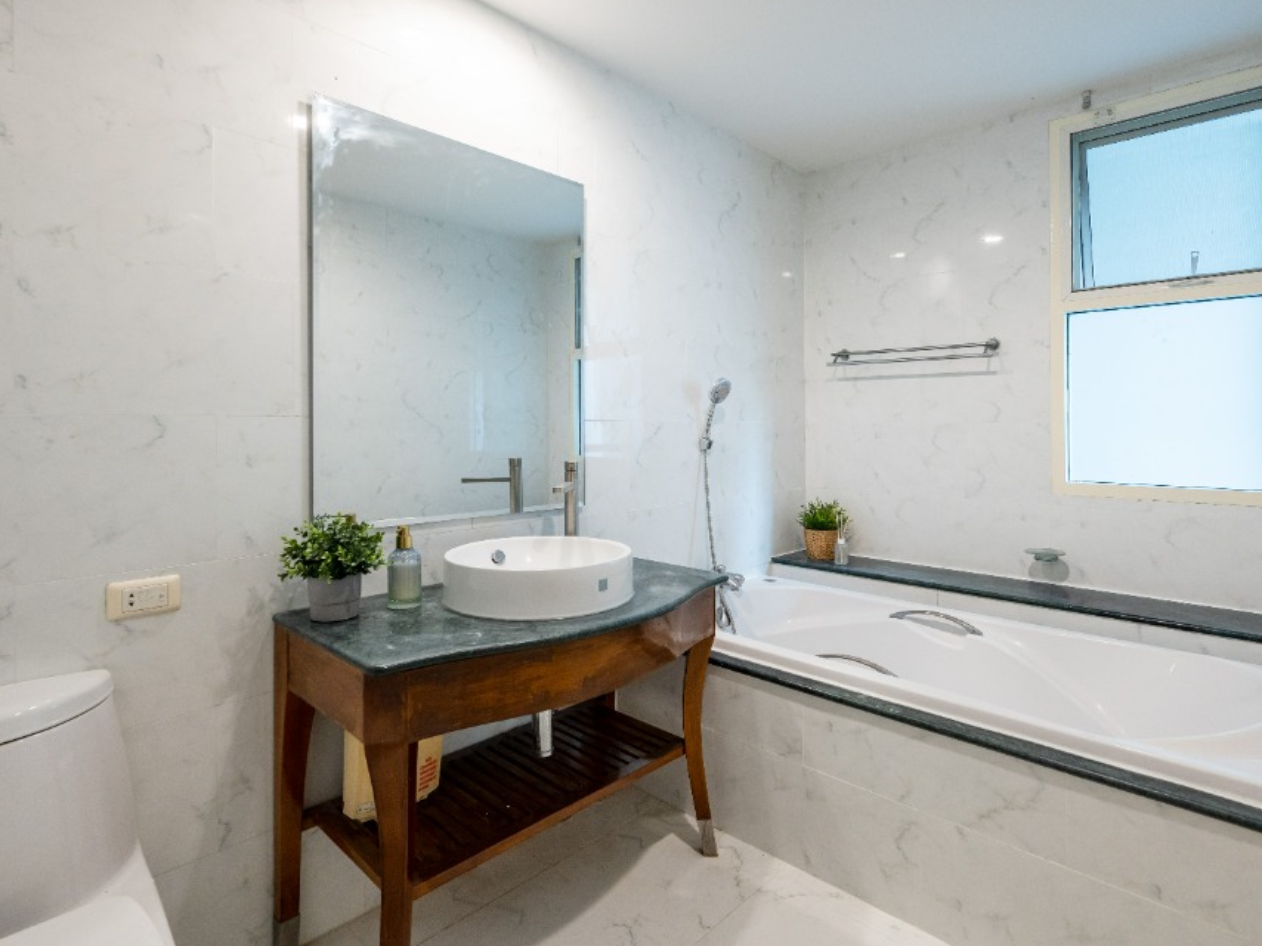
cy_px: 463
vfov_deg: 71.6
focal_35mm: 18
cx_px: 655
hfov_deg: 87.7
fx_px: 656
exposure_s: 1/30
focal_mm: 16
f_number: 5.6
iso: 1000
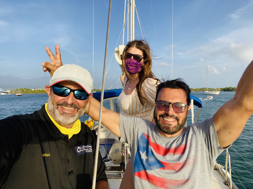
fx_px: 168
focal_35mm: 23
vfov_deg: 58.9
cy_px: 94
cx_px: 126
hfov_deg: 73.9
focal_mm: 2.71
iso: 25
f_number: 2.2
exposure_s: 1/520
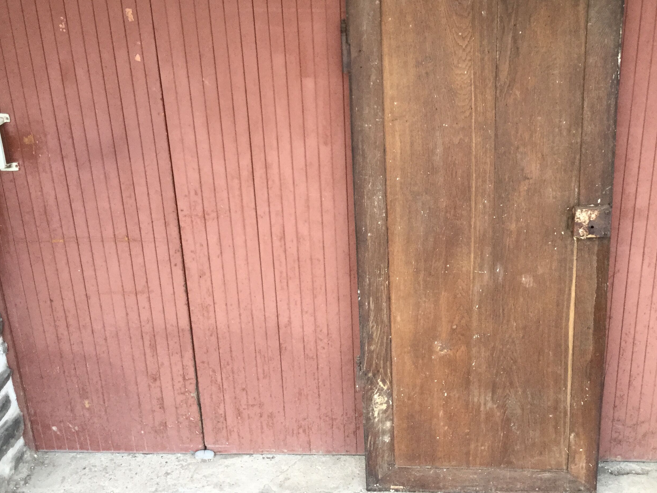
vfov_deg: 35.1
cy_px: 206
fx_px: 778
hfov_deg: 45.7
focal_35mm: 41
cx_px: 373
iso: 50
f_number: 2.4
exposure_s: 1/33
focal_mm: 3.3
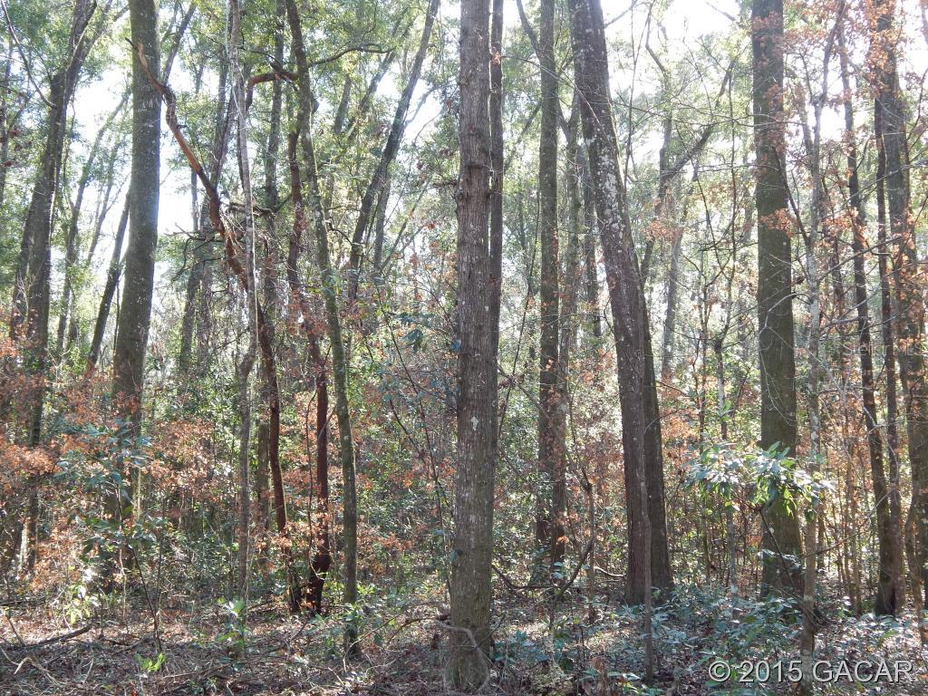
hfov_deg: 43.9
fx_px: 1153
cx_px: 464
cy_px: 348
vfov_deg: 33.6
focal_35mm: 43
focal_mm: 7.7
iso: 125
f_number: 3.6
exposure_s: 1/50
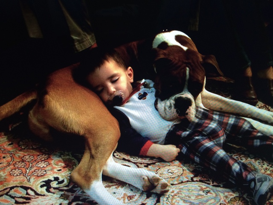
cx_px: 136
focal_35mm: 29
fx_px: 229
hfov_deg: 61.7
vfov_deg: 48.2
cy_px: 102
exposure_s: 1/30
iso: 80
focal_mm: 4.15
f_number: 2.2
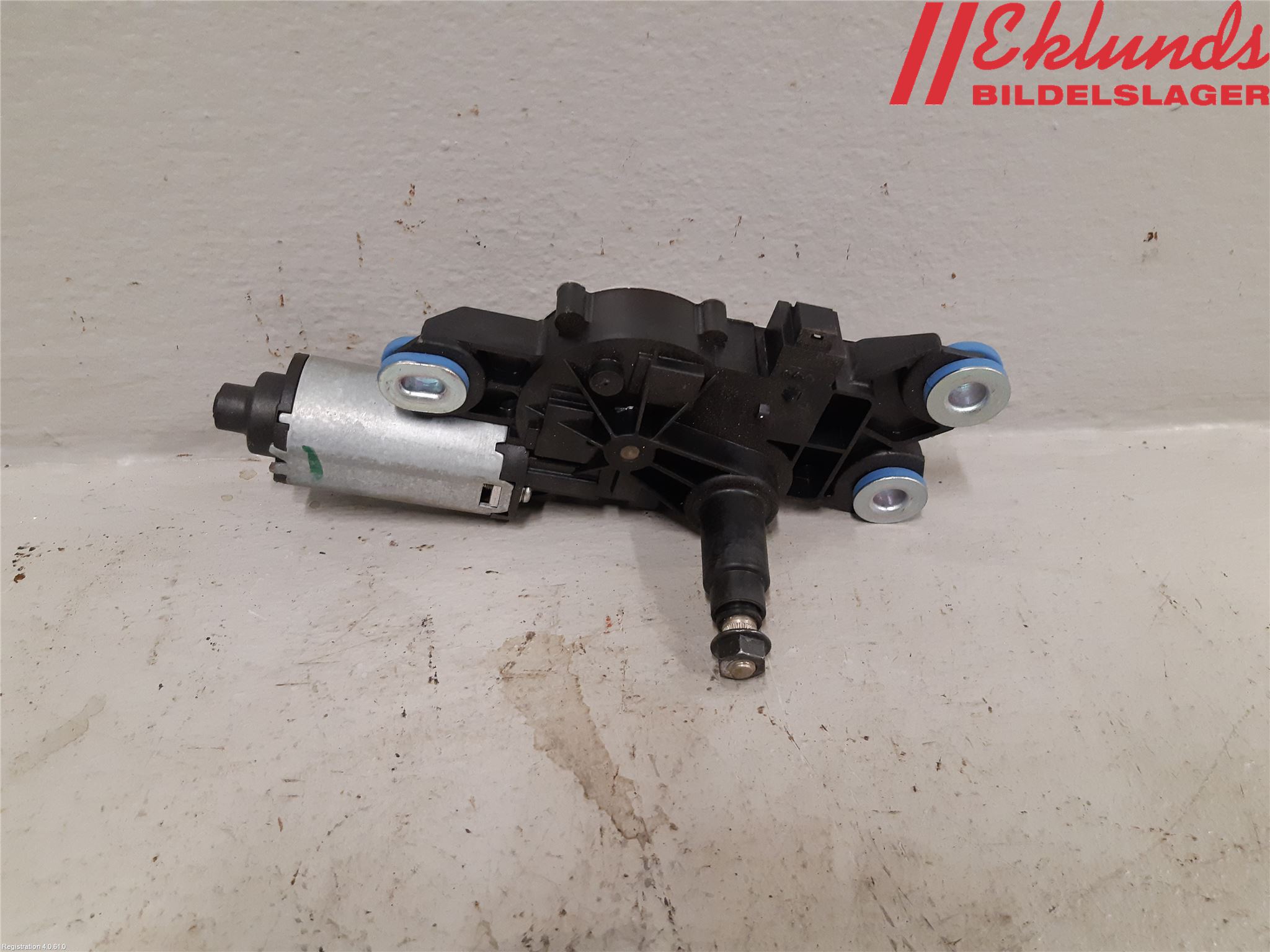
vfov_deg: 53.1
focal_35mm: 26
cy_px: 476
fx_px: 954
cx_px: 635
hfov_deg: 67.3
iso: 250
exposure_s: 1/50
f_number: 1.7
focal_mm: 3.93
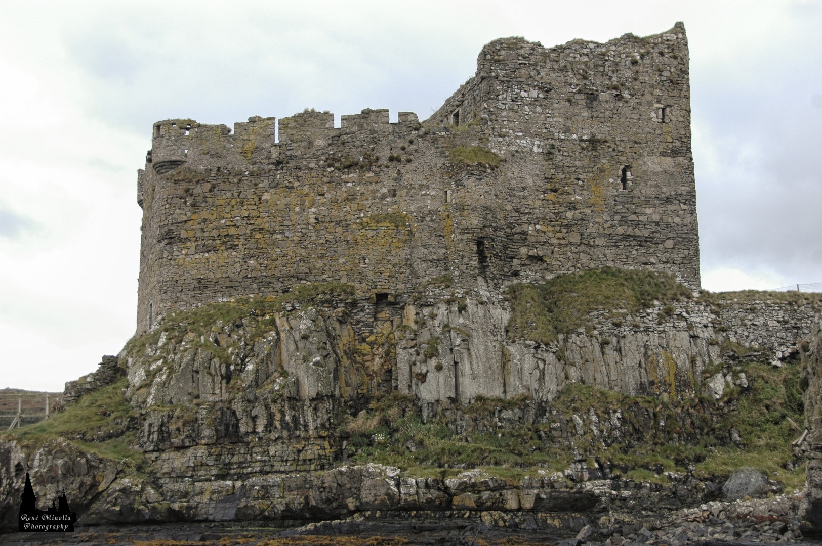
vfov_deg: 28.0
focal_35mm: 48
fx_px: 1095
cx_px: 411
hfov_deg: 41.1
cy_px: 273
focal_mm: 32
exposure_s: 1/100
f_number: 5.6
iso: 200
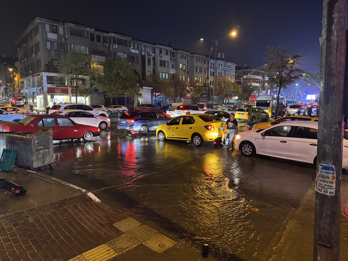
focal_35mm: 24
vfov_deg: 56.8
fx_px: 241
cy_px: 130
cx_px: 174
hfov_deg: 71.6
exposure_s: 1/33
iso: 800
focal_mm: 6.76
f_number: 1.78
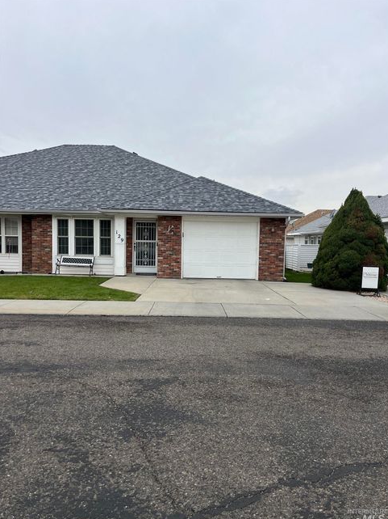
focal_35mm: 27
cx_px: 200
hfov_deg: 51.3
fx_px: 404
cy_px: 266
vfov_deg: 65.3
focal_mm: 5.1
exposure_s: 1/2463
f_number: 1.6
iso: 50
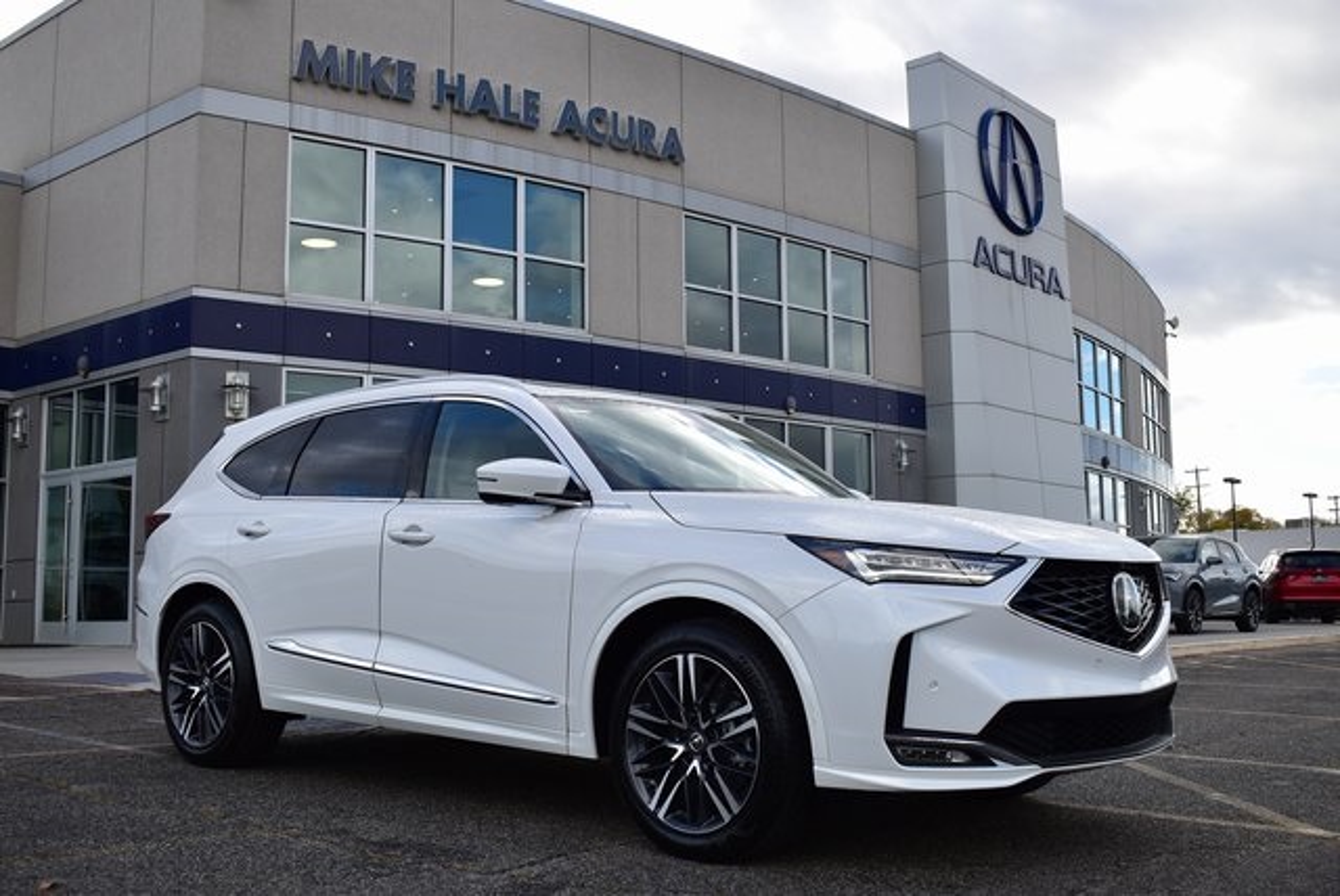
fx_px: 1397
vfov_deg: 35.6
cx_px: 670
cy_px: 448
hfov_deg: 51.2
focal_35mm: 38
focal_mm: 25
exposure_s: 1/160
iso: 100
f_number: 6.3
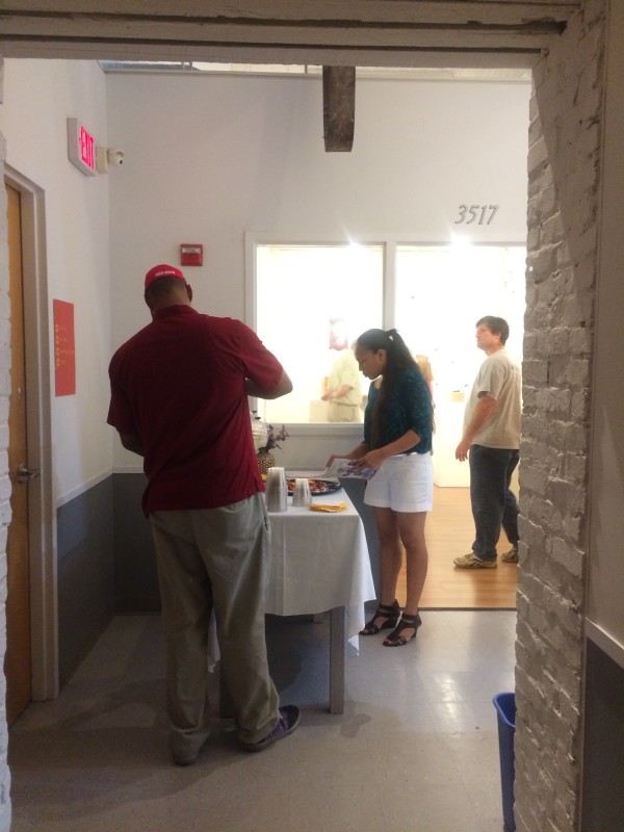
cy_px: 416
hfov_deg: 48.2
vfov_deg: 61.7
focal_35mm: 29
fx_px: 697
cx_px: 312
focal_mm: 4.15
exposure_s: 1/30
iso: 320
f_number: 2.2
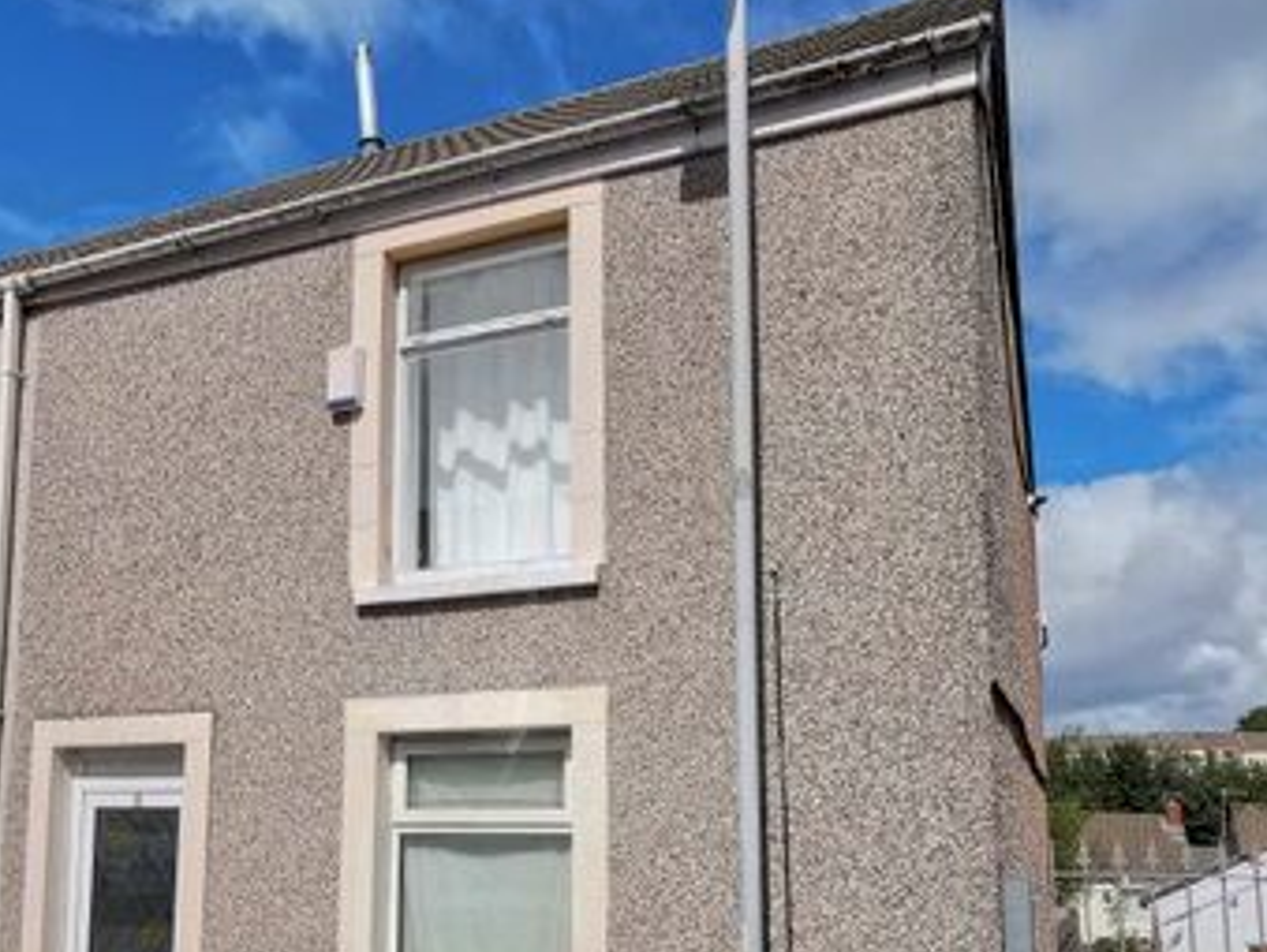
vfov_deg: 42.0
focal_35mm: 33
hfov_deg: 55.0
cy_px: 689
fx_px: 1209
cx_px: 520
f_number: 2.2
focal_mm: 2.35
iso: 50
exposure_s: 1/1972
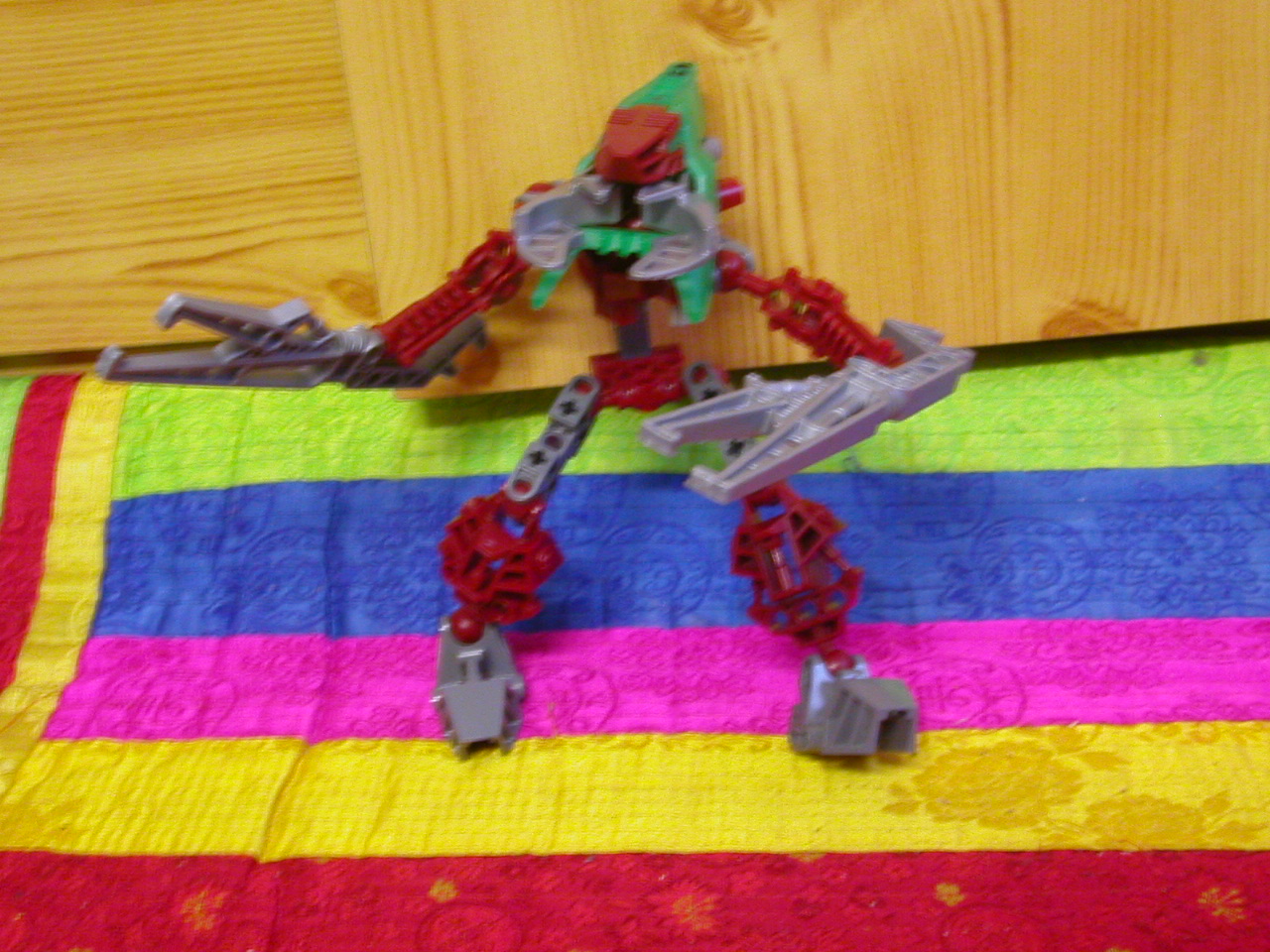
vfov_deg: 29.7
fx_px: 1798
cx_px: 635
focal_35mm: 49
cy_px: 476
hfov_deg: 38.9
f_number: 3.2
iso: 233
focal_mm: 7.5
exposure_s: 1/3.7
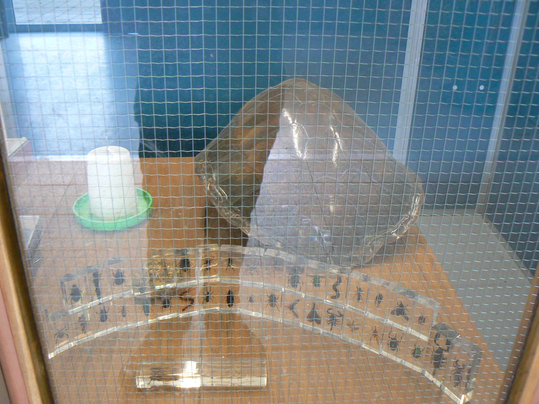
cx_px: 270
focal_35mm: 36
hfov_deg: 51.4
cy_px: 202
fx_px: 561
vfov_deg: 39.7
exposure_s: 1/30
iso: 200
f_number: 2.8
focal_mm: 6
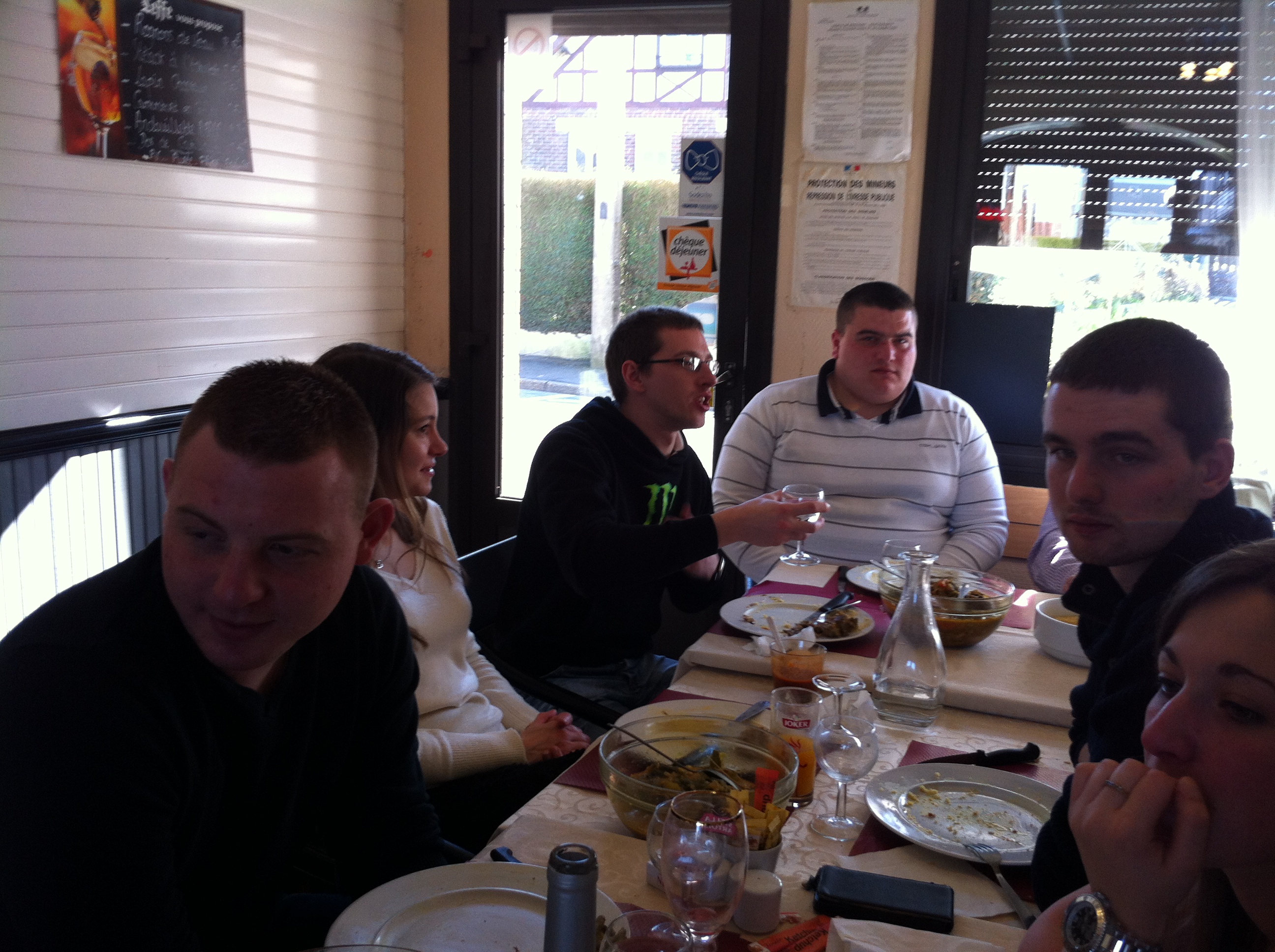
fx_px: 1287
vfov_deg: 40.6
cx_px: 638
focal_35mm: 35
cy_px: 476
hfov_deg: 52.7
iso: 80
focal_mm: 3.85
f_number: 2.8
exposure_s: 1/50
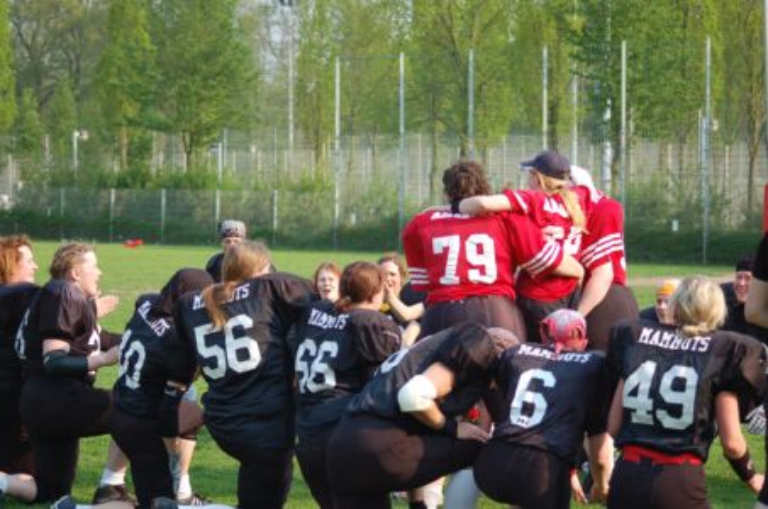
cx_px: 384
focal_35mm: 105
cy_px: 254
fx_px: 2235
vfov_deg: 13.0
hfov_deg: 19.5
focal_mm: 70
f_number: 4
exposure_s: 1/1000
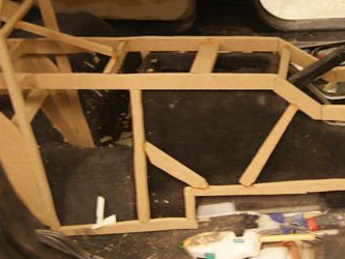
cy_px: 57
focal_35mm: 72
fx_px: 718
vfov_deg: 20.3
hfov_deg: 26.4
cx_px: 284
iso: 400
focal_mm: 26
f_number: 4
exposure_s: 1/8
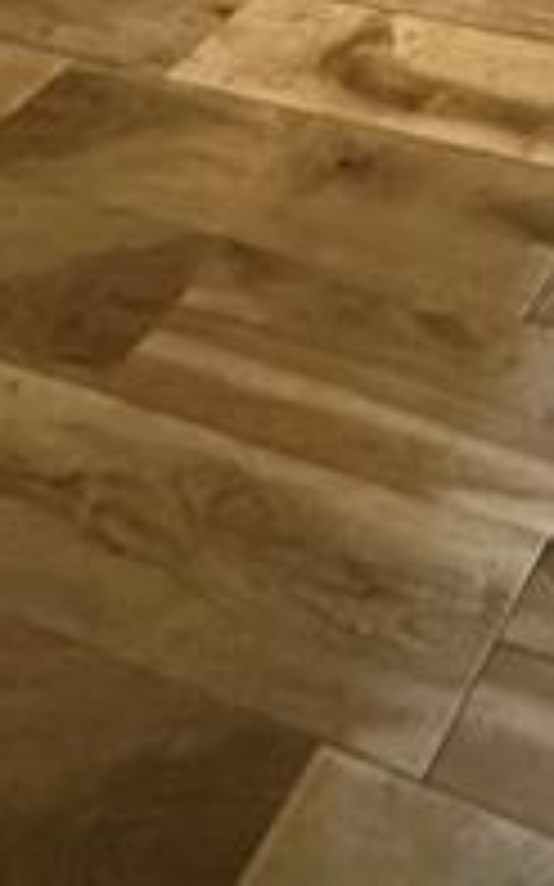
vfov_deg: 21.5
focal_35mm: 58
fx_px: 1402
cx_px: 919
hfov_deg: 18.7
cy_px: -733
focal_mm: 2.22
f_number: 2.2
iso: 800
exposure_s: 1/60
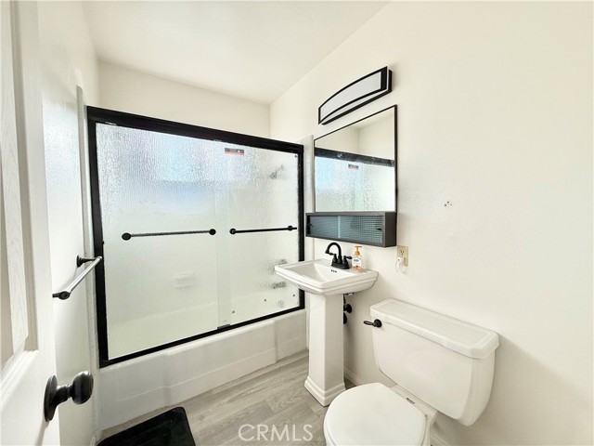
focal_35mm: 14
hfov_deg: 102.1
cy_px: 223
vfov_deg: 85.7
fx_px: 240
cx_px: 297
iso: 64
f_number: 2.2
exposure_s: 1/196
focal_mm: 2.22
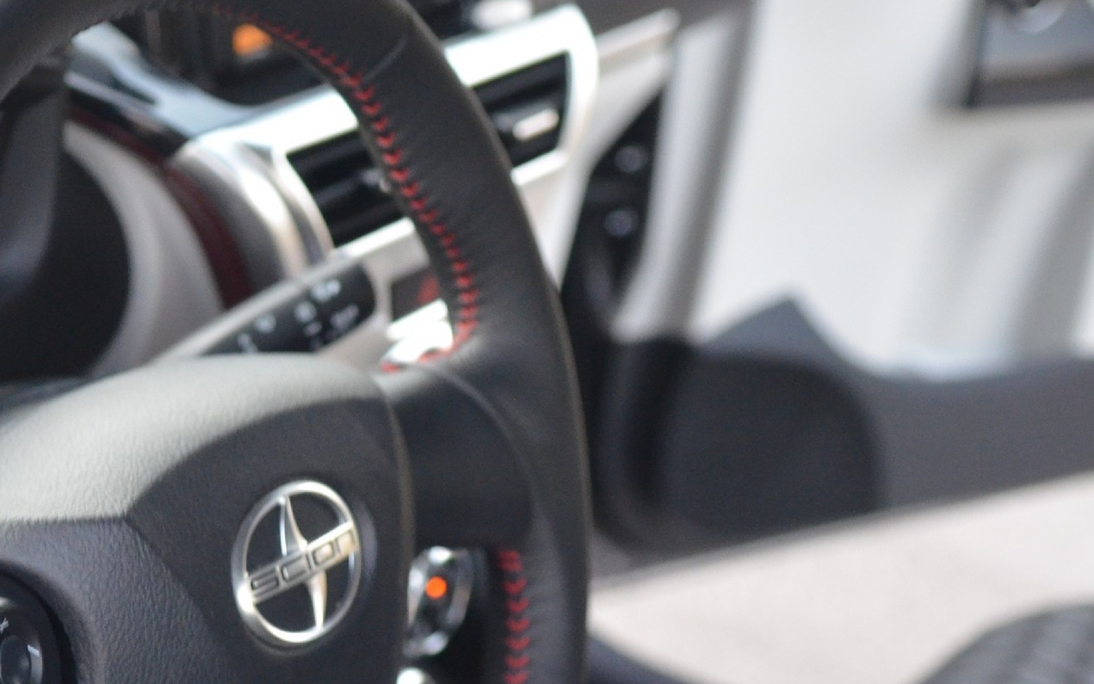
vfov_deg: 16.6
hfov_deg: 25.8
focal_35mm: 78
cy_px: 544
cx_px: 155
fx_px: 2326
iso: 1600
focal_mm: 26
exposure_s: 1/30
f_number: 2.8
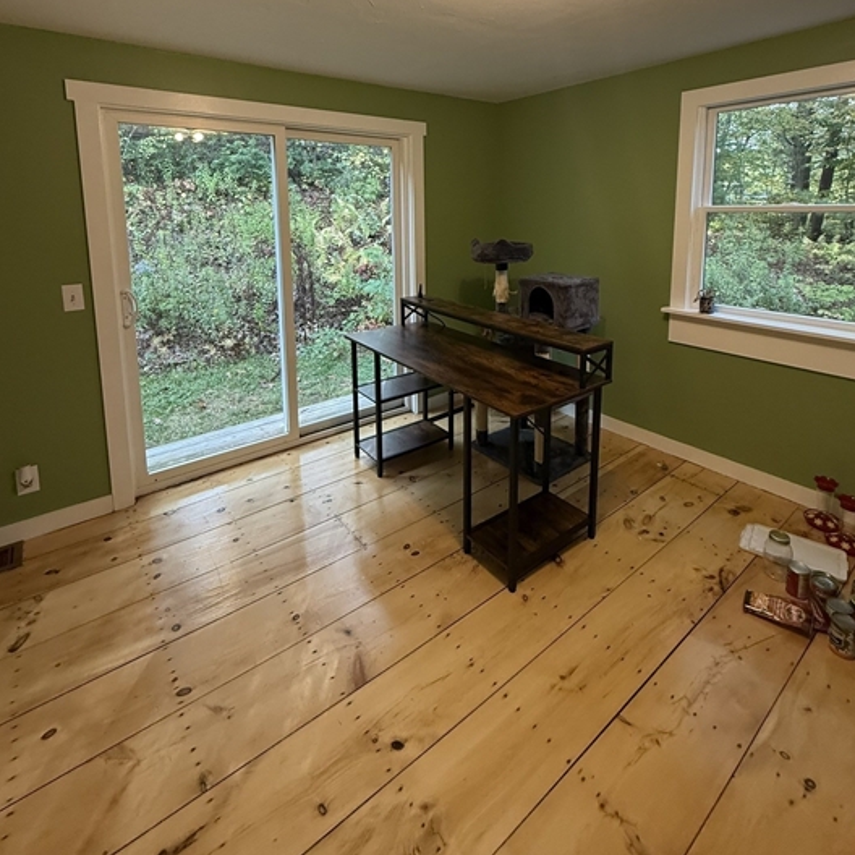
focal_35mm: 18
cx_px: 434
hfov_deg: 80.7
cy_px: 275
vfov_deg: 77.7
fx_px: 503
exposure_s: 1/120
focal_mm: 2.22
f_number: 2.2
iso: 250
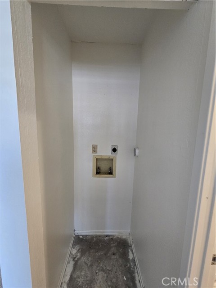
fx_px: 108
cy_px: 144
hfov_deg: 89.9
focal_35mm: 13
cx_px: 108
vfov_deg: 106.2
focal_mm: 2.2
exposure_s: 1/60
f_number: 2.2
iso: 250
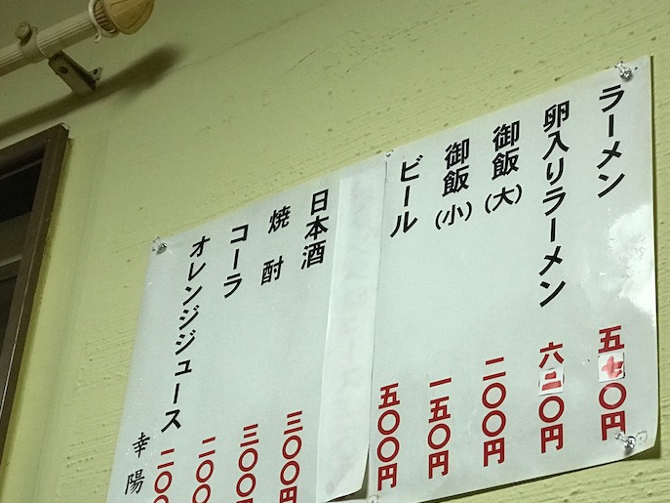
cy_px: 344
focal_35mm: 83
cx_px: 339
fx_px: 1606
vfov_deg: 17.7
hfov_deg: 23.6
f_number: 2.8
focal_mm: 6.6
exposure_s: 1/60
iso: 200
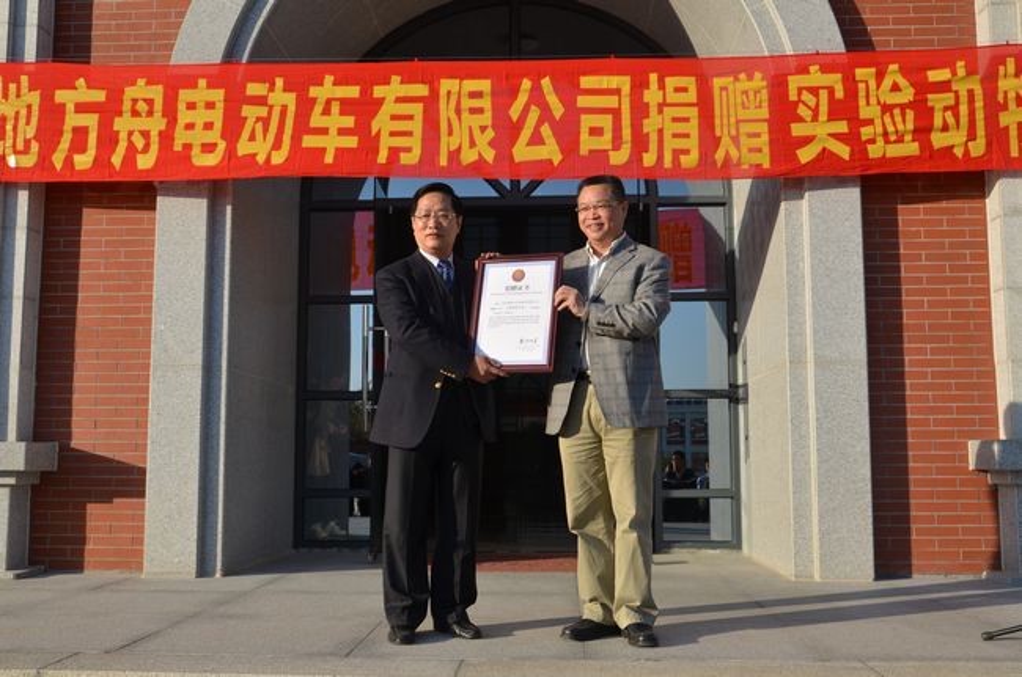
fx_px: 1063
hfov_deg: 51.4
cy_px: 338
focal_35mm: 38
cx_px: 511
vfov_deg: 35.4
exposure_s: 1/400
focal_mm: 25
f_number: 10
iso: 200
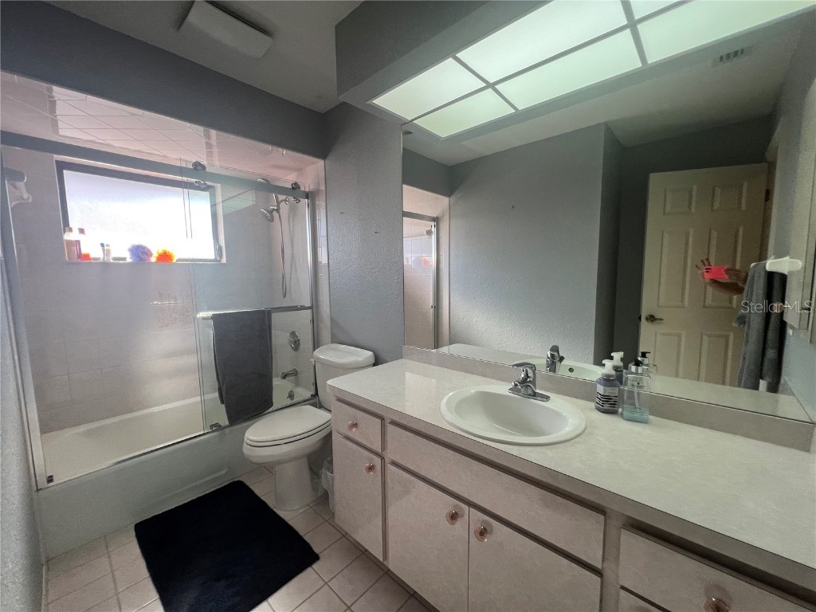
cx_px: 408
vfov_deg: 89.9
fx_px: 306
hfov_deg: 106.2
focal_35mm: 13
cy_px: 306
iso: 80
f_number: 1.8
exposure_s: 1/120
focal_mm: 1.57
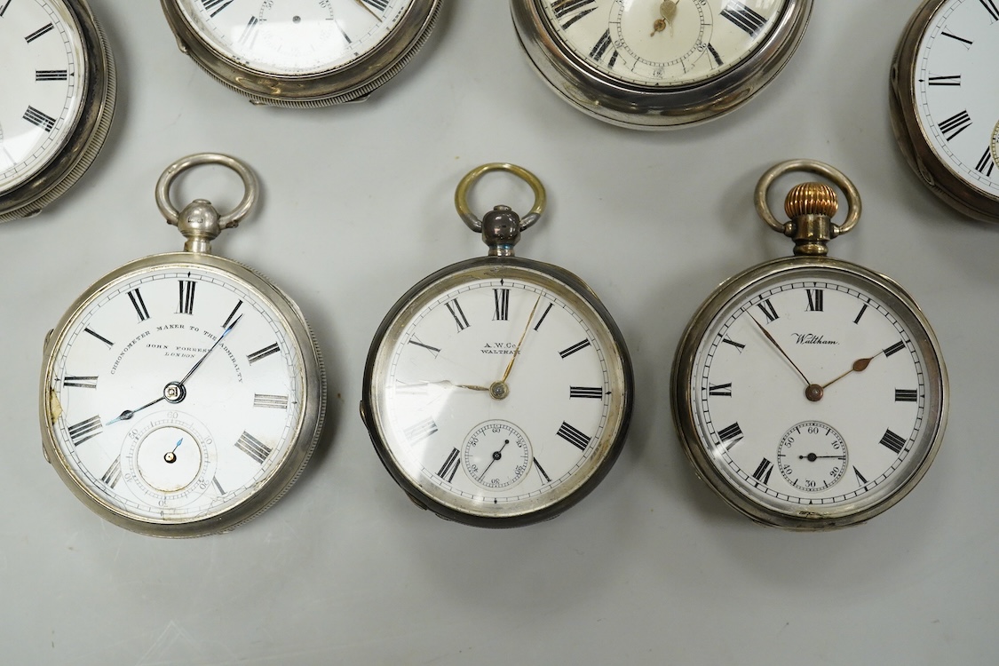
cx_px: 500
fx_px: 1249
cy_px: 333
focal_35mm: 45
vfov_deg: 29.9
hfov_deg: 43.6
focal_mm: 30
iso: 3200
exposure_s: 1/400
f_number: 9
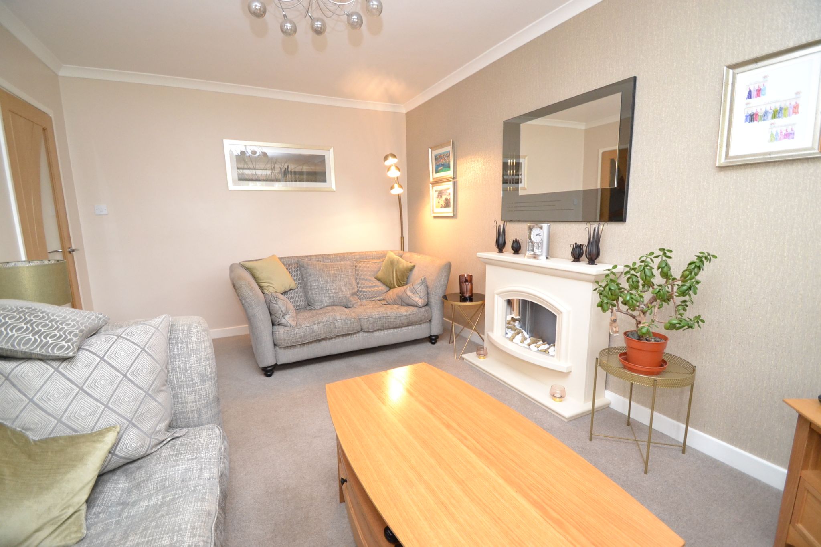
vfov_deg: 77.3
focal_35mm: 15
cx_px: 410
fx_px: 342
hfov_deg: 100.4
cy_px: 274
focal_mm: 10
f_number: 3.5
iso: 2200
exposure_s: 1/60
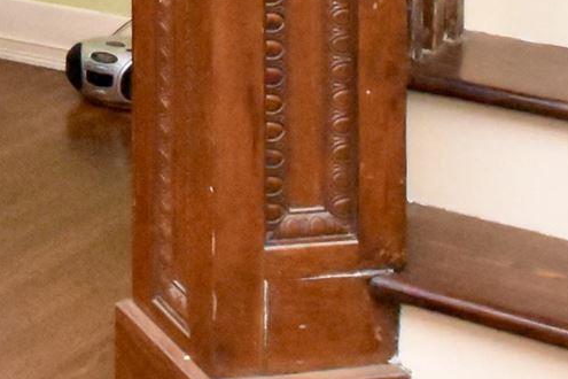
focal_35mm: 93
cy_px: -328
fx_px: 1467
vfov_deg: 13.1
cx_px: -241
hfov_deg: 19.5
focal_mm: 10
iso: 9000
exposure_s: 1/60
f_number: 11
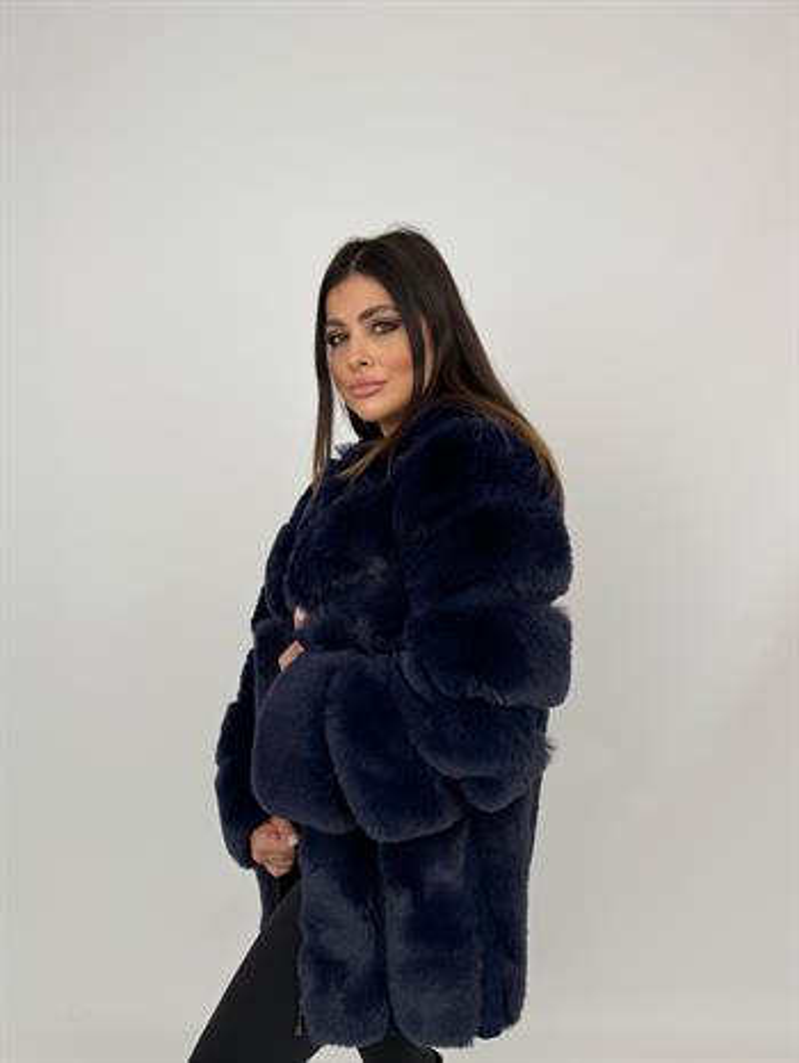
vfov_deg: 71.6
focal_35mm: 24
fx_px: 738
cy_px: 532
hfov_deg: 56.9
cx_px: 400
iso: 80
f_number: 1.78
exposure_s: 1/368
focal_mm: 6.76
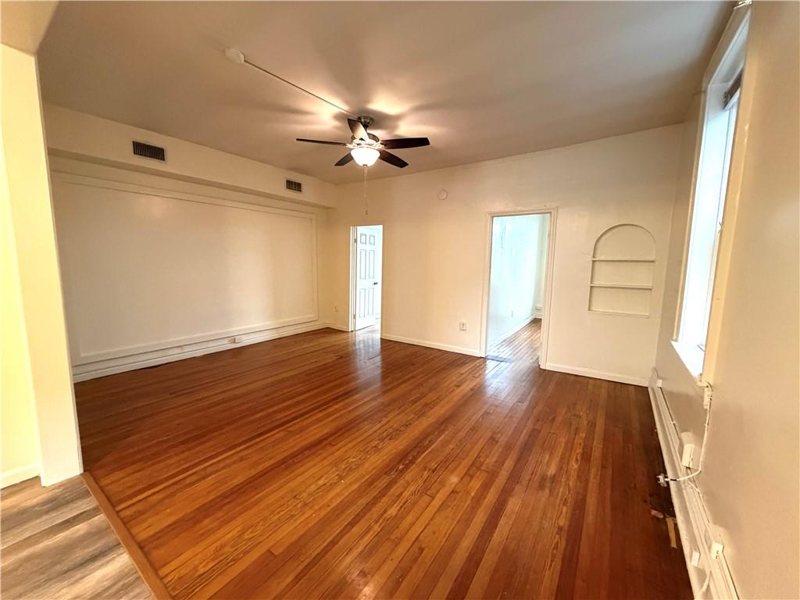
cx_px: 400
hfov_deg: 102.1
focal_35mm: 14
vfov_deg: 85.7
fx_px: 324
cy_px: 300
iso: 640
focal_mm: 2.22
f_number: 2.2
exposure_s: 1/60
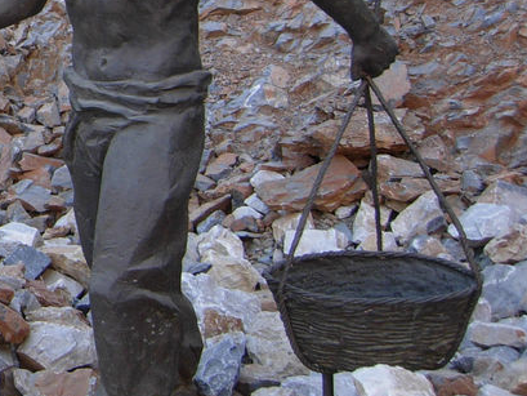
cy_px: -53
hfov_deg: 16.4
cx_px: -242
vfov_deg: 13.2
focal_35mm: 110
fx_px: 1675
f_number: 3.4
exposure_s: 1/104
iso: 50
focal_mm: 7.5
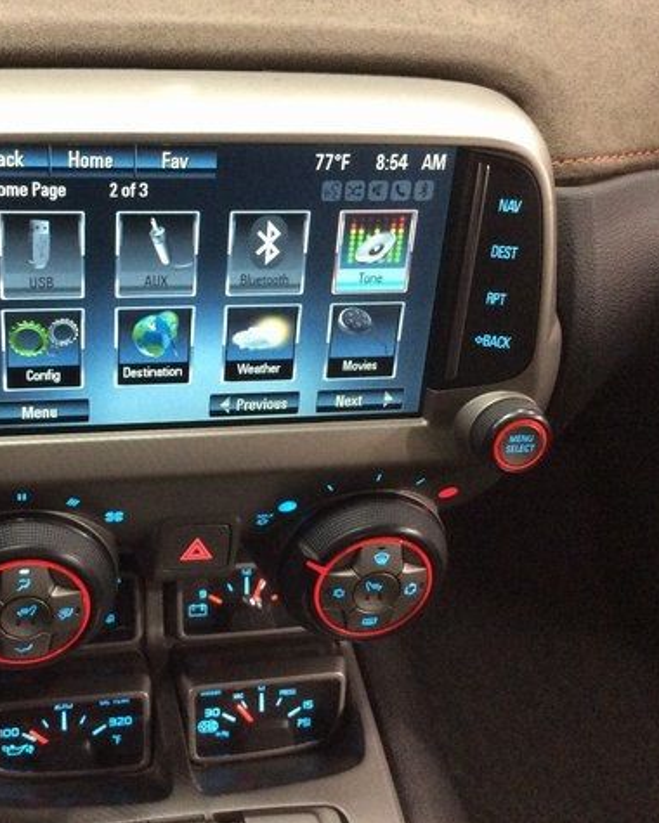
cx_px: 177
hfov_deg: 35.0
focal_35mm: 42
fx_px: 1024
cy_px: 411
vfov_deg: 43.8
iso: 250
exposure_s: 1/15
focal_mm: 3.3
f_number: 2.4
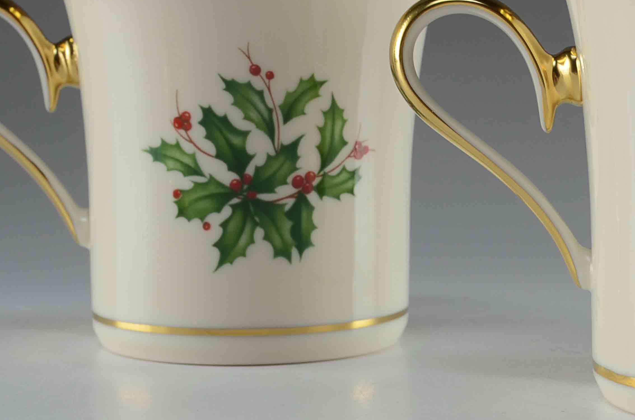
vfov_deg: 11.9
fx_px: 2008
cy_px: 122
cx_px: 475
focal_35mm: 114
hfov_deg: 17.9
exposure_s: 1/80
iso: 100
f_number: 13
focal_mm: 35
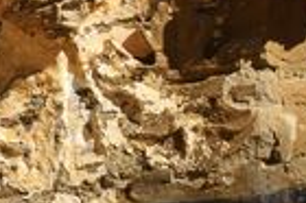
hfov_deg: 8.0
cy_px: 68
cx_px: -579
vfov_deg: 6.1
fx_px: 1910
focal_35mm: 225
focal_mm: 20
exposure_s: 1/500
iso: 200
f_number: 11
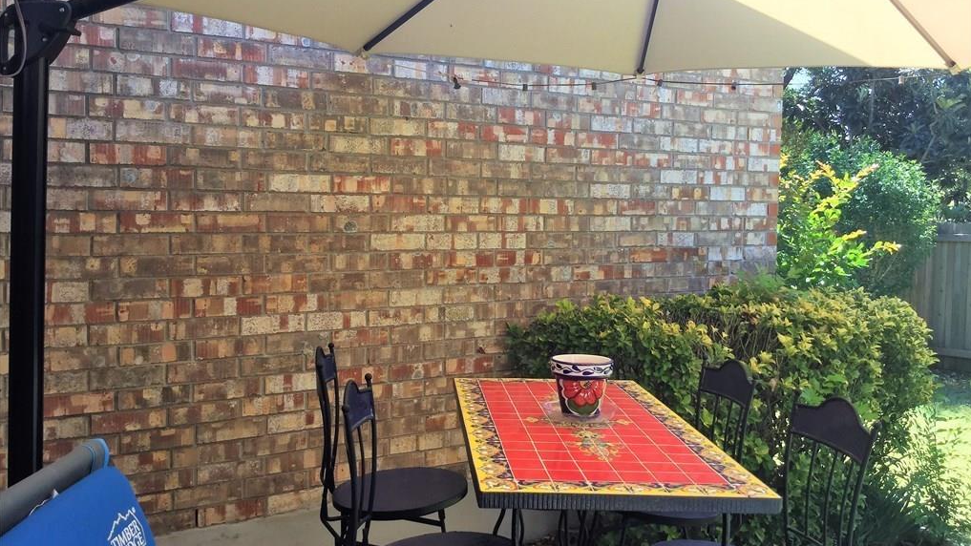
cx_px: 487
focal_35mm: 34
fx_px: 875
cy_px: 241
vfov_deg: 34.6
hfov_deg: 58.0
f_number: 2.4
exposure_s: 1/120
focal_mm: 3.3
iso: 25
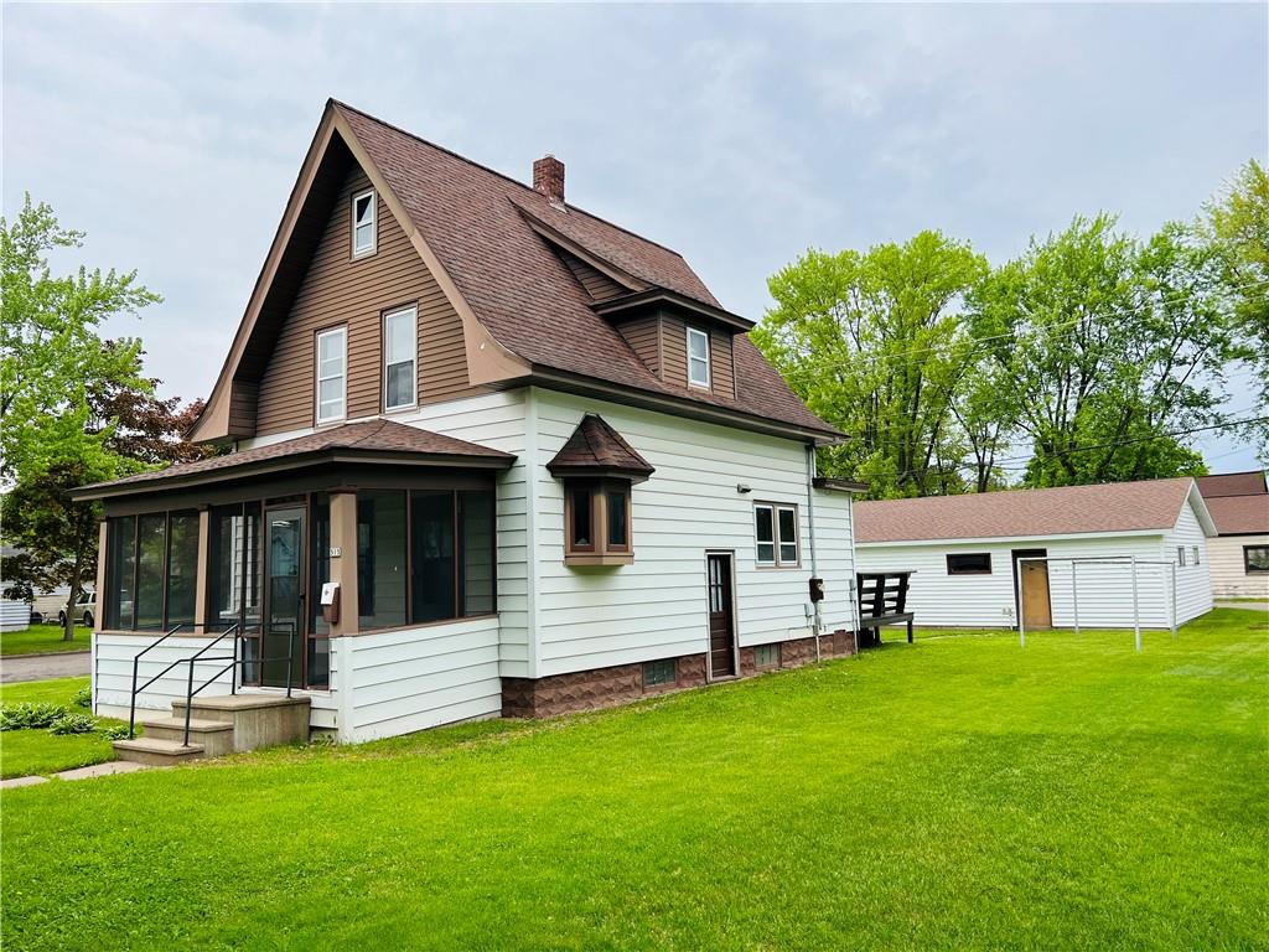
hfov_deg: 67.3
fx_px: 953
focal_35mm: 26
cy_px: 476
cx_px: 634
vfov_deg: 53.1
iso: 50
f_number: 1.5
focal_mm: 5.7
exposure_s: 1/2513
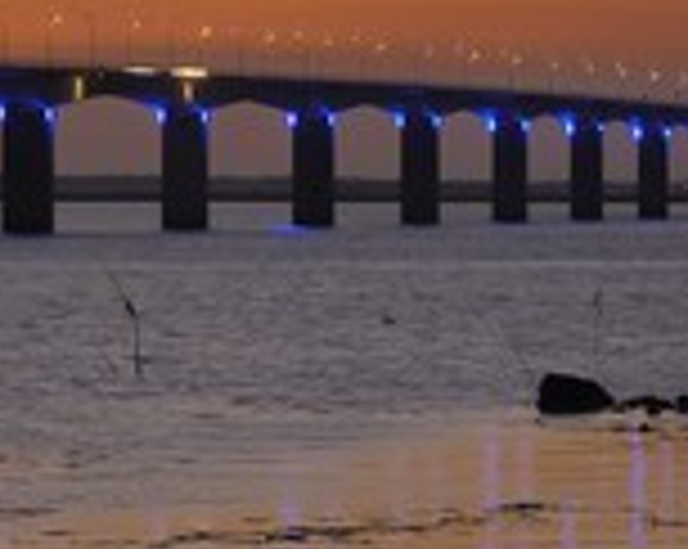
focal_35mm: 271
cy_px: 153
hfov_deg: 7.1
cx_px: 407
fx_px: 5511
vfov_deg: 5.7
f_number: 6.3
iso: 100
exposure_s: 1/2
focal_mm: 70
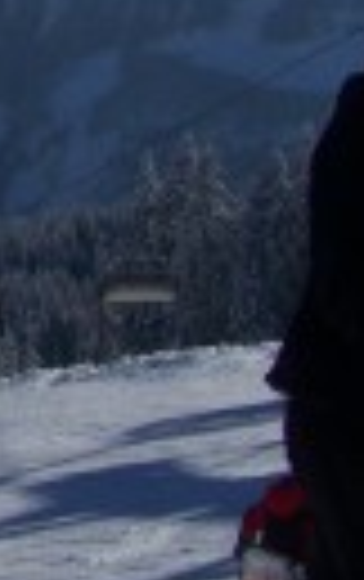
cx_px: -620
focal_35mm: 150
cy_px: 76
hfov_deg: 7.9
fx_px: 2373
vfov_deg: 13.8
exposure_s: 1/1000
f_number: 5.6
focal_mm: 6.3
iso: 64
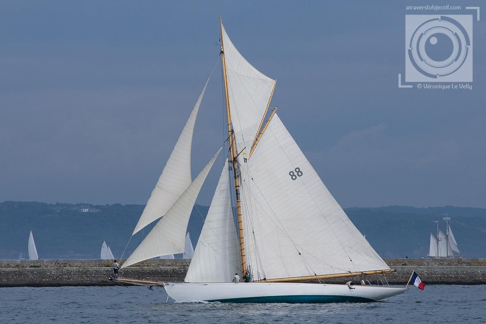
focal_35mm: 255
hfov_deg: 8.1
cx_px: 243
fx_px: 3442
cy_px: 162
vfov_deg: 5.4
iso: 400
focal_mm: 170
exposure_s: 1/2000
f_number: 8
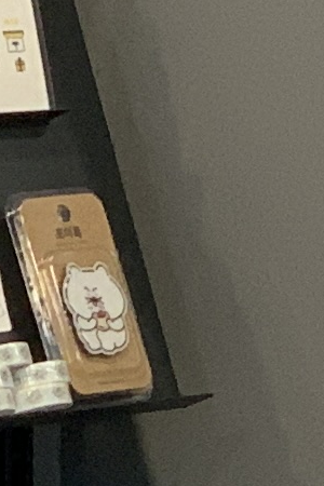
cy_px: 76
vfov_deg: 4.2
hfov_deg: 2.8
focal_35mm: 485
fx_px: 6547
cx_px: 167
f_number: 2.4
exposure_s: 1/60
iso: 125
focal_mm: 6
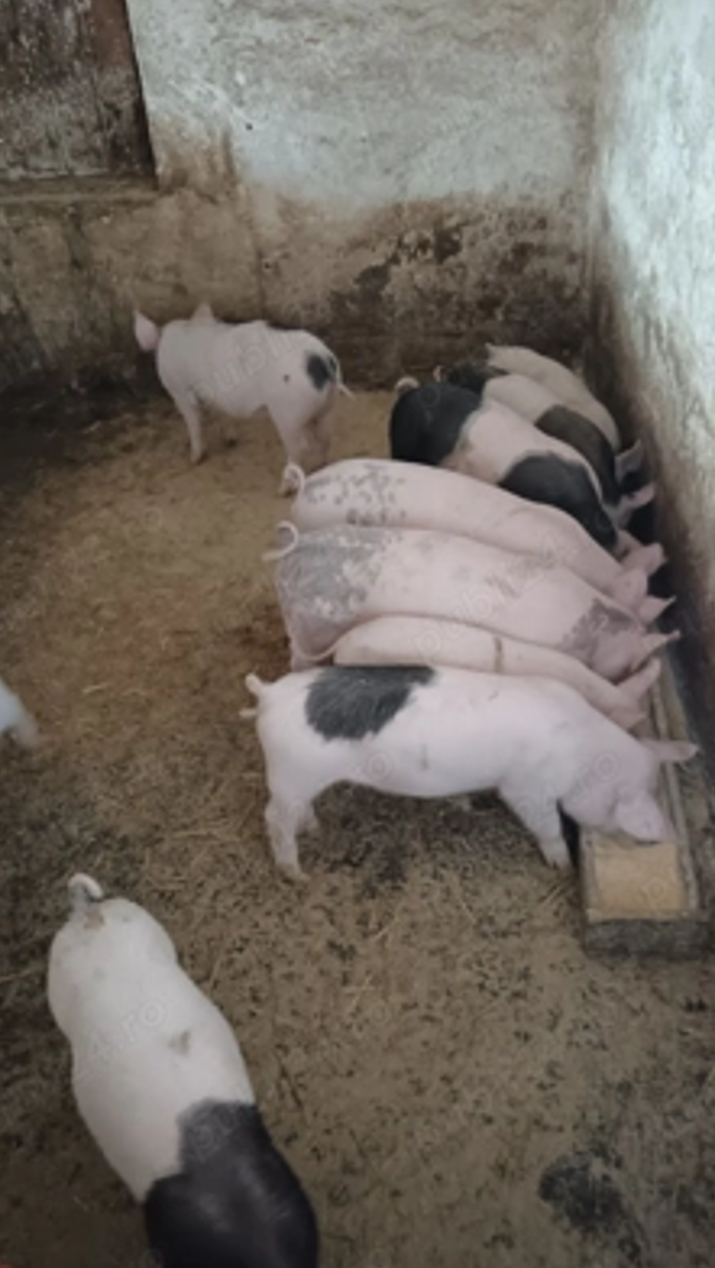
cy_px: 634
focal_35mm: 30
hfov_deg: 38.9
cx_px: 401
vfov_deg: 64.3
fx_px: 1009
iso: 3493
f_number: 1.9
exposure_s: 1/25
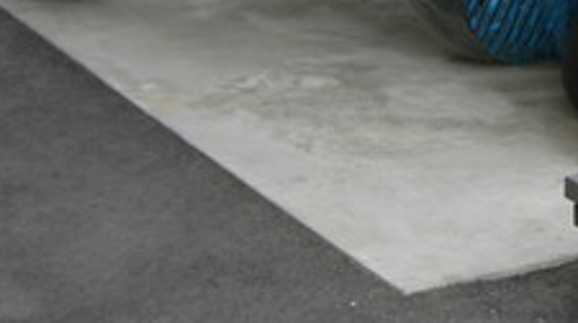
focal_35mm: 118
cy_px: 26
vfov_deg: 10.2
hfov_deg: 17.1
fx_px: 1807
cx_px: 745
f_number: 4.3
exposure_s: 1/200
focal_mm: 6.2
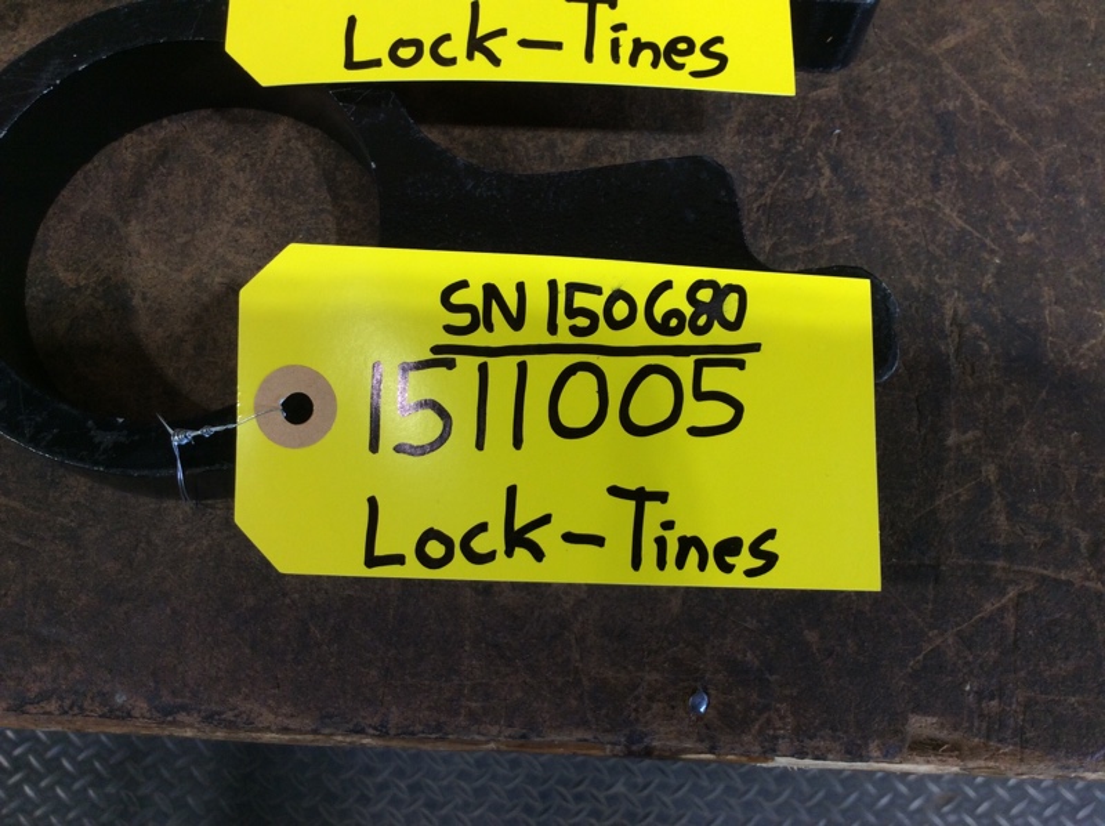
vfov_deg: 44.1
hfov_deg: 56.9
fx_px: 1020
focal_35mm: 32
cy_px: 413
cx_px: 552
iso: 40
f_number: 2.4
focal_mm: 3.3
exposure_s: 1/24
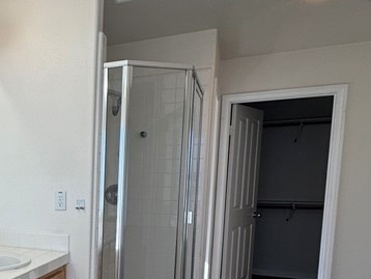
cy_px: 225
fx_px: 429
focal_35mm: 40
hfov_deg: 38.4
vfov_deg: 34.8
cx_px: -41
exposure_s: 1/281
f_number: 2.2
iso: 40
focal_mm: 2.22
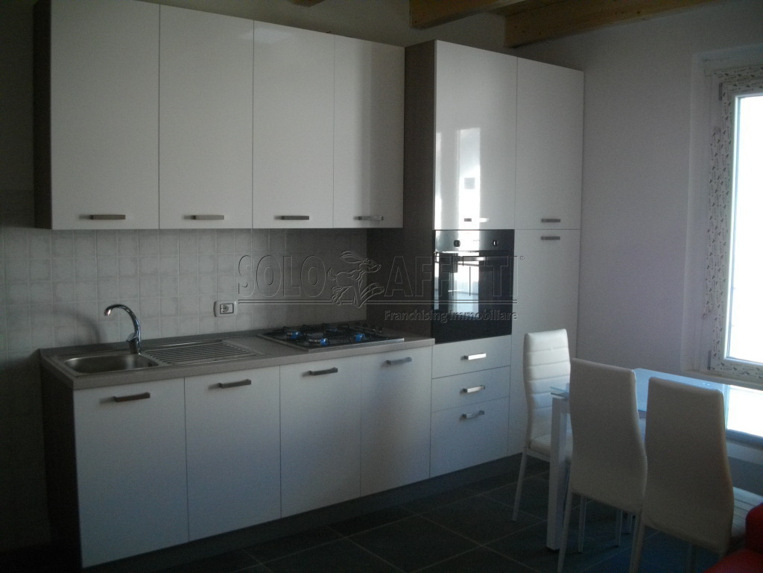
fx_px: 683
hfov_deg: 58.4
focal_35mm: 31
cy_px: 286
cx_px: 382
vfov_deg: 45.4
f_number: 2.9
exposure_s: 1/50
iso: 200
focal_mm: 5.7
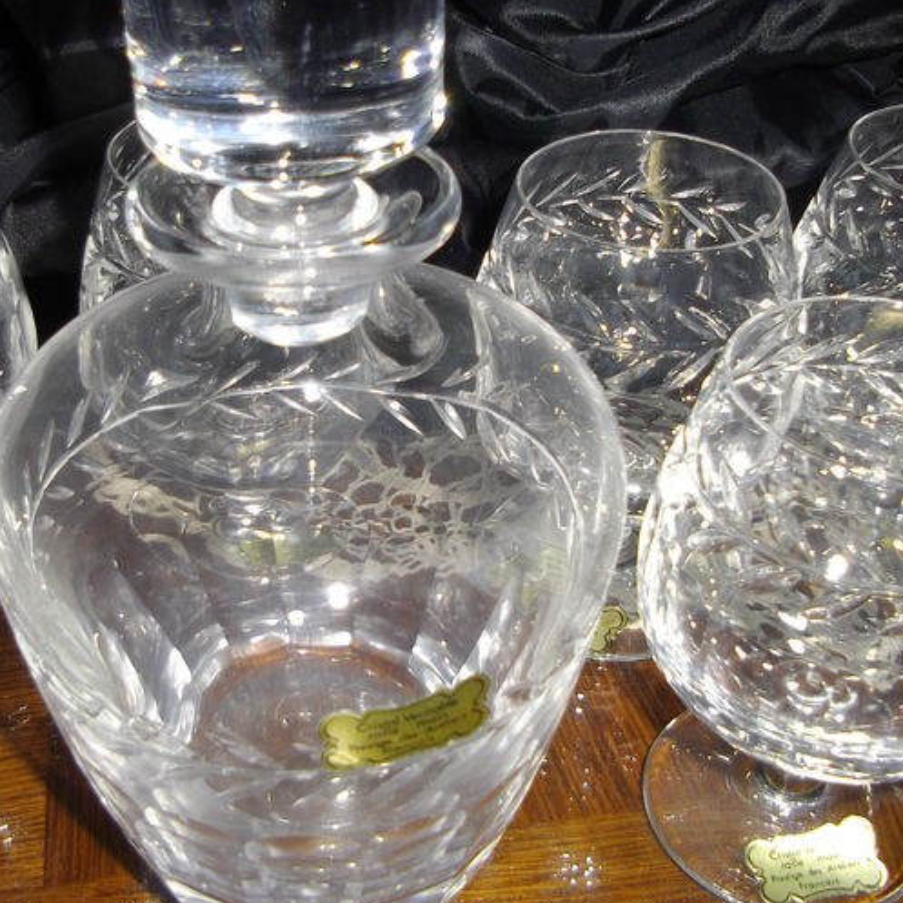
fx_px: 1417
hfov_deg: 35.3
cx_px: 371
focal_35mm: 48
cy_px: 389
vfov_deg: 35.3
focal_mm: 4.9
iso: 100
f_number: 3.2
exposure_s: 1/50
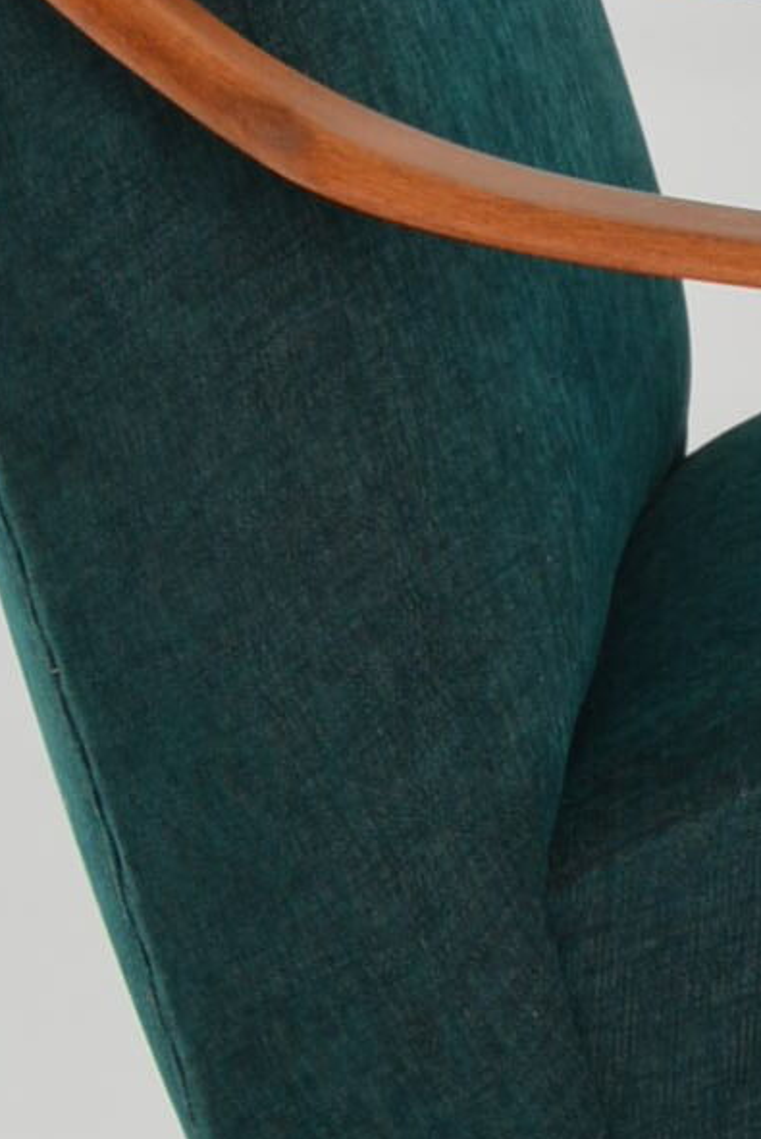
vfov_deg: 12.3
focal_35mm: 167
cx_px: 886
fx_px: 5286
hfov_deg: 8.2
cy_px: 362
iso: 400
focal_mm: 22
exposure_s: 1/60
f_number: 7.1
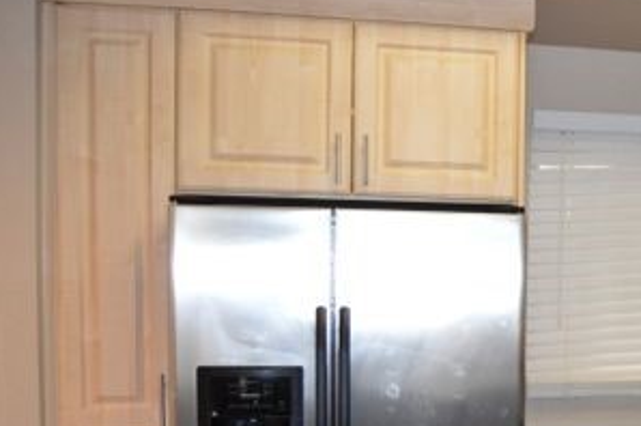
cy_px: 359
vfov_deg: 22.9
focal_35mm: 58
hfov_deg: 31.3
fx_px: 1032
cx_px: 678
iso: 1000
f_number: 3.5
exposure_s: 1/60
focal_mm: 18
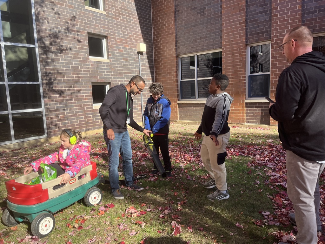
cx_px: 162
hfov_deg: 67.3
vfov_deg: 53.1
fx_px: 244
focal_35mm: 26
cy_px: 122
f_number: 1.6
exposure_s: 1/1404
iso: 50
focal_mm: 5.1
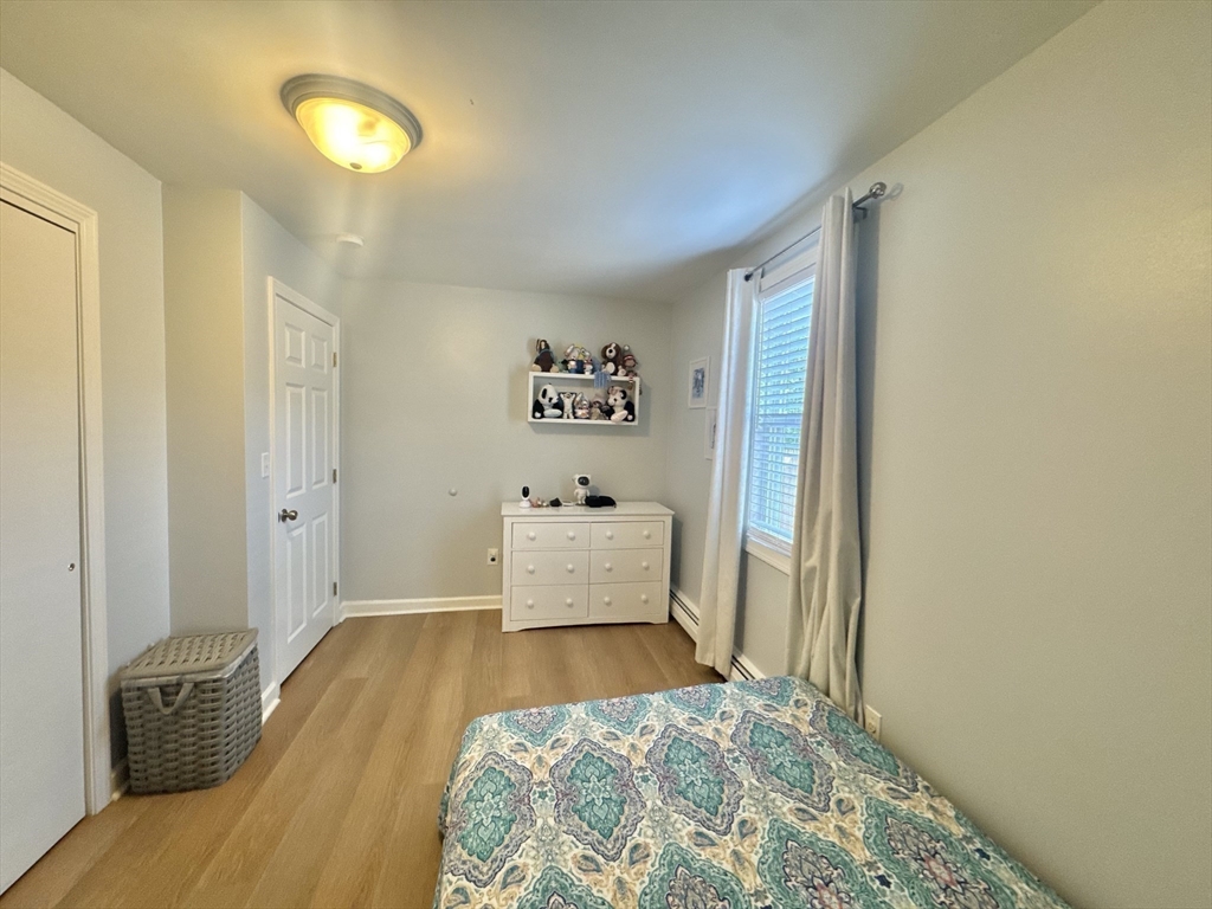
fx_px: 490
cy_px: 454
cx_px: 606
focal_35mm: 14
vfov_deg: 85.7
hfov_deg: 102.1
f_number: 2.2
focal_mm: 2.22
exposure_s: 1/120
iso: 200
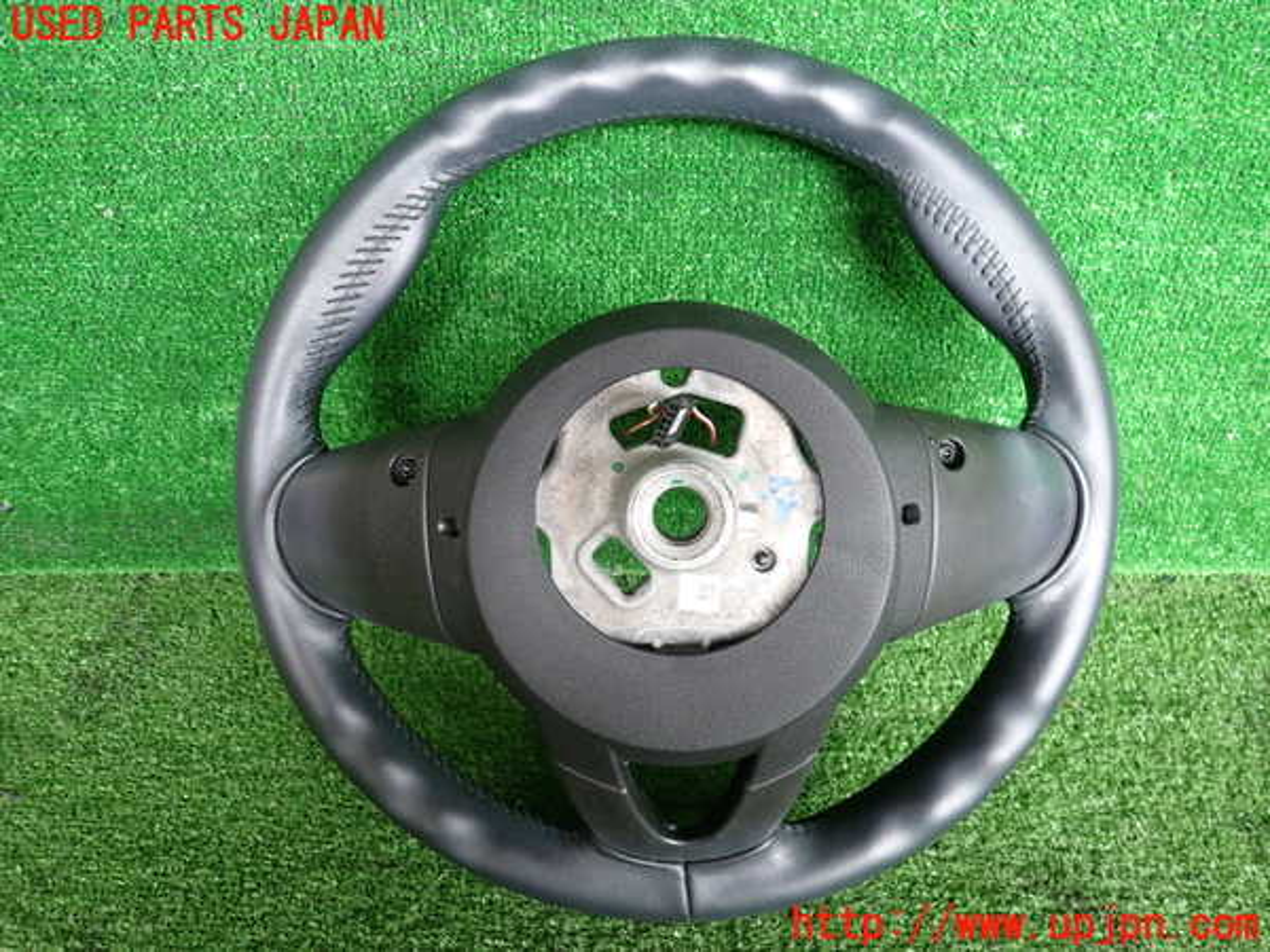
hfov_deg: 69.4
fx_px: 917
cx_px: 635
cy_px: 476
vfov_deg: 54.9
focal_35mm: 25
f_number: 2
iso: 200
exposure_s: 1/40
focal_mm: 4.5
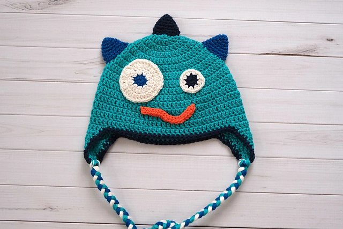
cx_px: 172
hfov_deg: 35.6
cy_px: 114
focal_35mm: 56
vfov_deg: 24.2
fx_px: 534
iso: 2000
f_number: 4
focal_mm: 37.6
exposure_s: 1/110
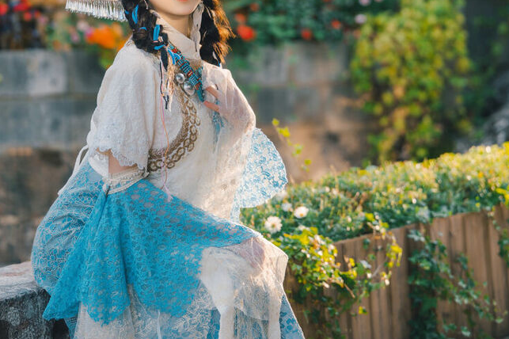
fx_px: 2332
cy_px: 114
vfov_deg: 8.3
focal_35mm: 165
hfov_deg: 12.5
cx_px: 244
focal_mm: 101
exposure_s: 1/160
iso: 100
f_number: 2.8
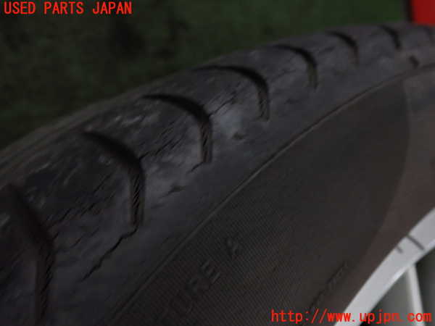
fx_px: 377
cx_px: 218
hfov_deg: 60.0
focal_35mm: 30
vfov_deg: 46.8
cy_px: 163
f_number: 2.3
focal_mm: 5.4
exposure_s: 1/30
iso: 400
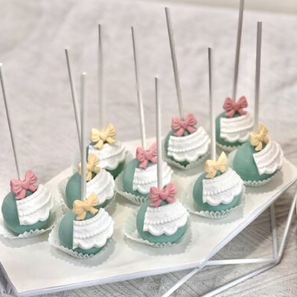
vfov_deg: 22.5
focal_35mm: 77
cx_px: 148
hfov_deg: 22.5
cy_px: 144
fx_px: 747
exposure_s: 1/100
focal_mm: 7.5
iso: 80
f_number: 2.2
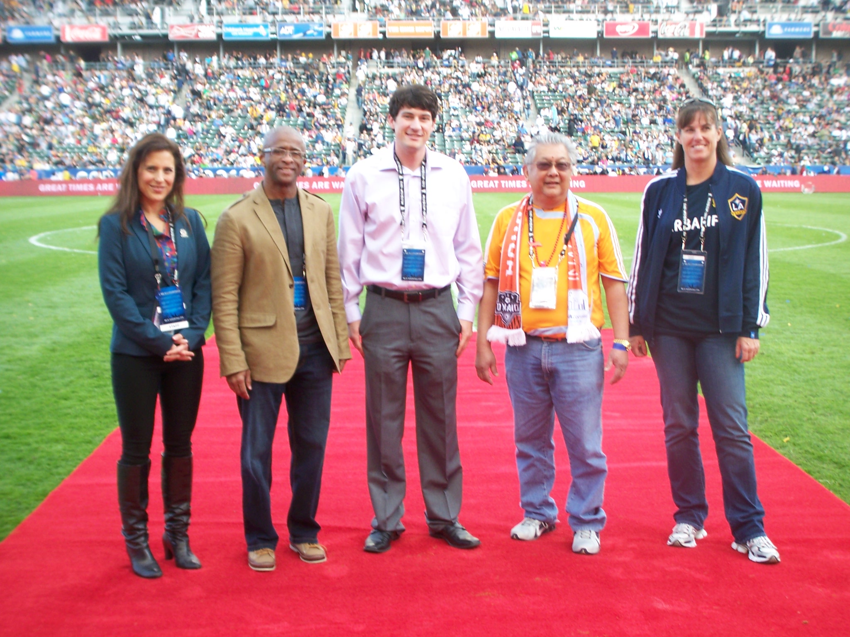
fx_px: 1154
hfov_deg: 40.4
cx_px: 425
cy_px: 318
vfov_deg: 30.9
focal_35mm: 47
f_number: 3.9
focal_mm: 7.8
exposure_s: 1/80
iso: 64
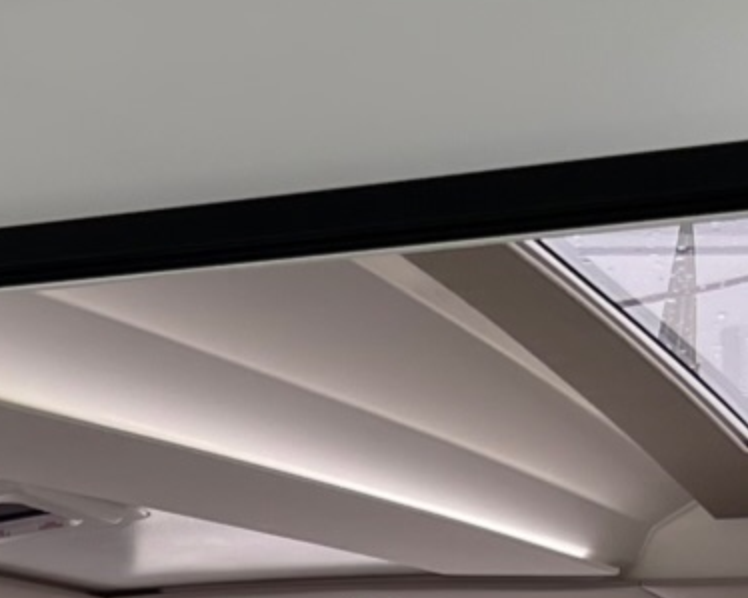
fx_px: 3076
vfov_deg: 9.8
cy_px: 1426
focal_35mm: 139
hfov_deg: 12.8
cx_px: -539
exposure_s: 1/296
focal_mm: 5.1
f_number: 1.6
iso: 32
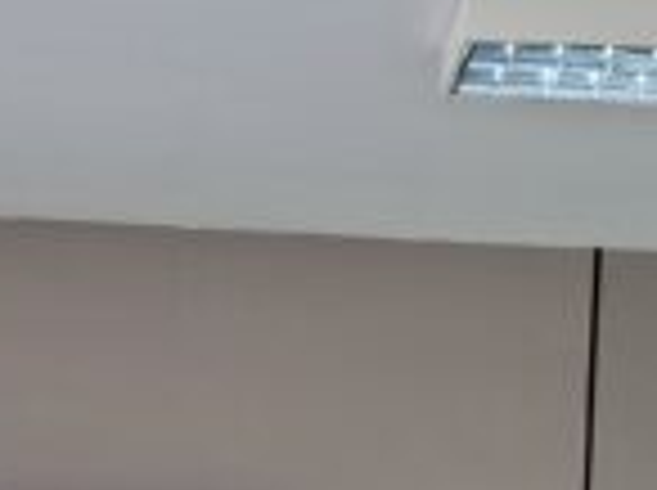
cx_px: 162
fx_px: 2293
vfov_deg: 11.2
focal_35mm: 121
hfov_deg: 16.2
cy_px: 931
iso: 320
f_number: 1.8
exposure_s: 1/60
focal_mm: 5.54
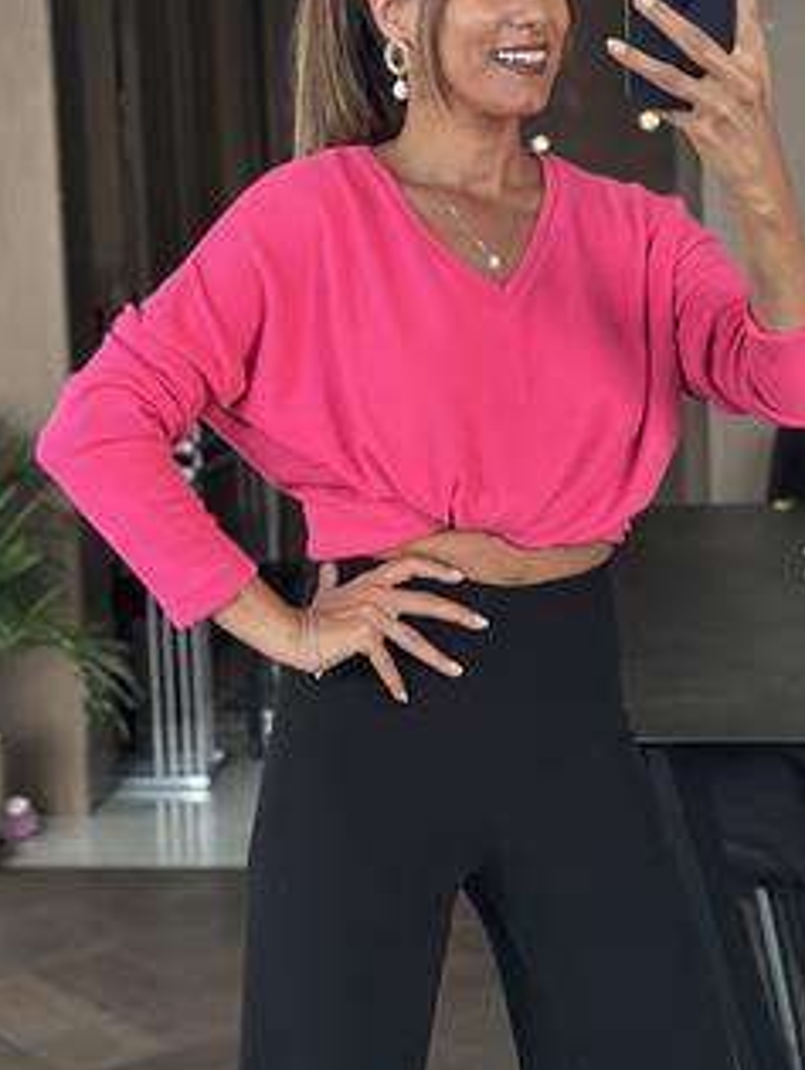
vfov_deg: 25.3
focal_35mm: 77
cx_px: 476
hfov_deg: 19.2
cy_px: 448
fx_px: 2383
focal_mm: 6.86
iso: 800
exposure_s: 1/35
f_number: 1.78
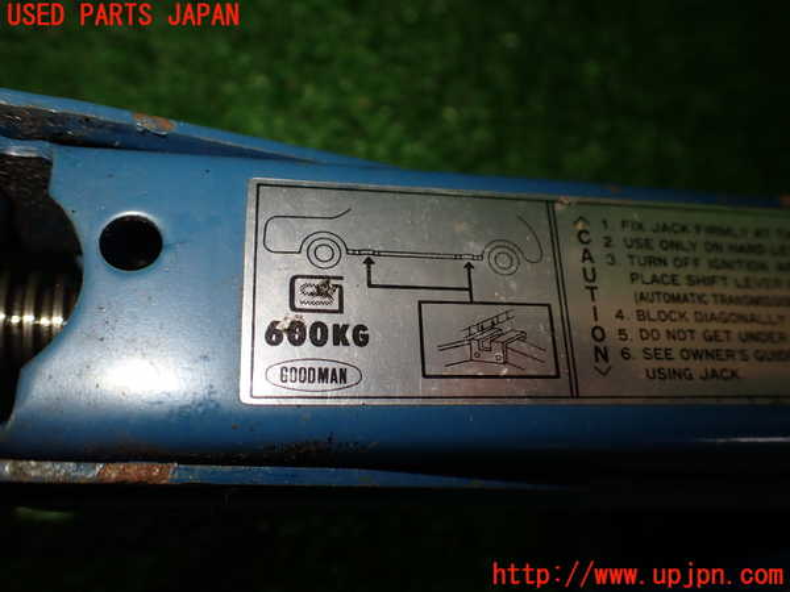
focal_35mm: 30
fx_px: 685
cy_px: 296
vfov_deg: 46.8
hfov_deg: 60.0
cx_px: 395
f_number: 2.3
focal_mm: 5.4
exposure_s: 1/125
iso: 200
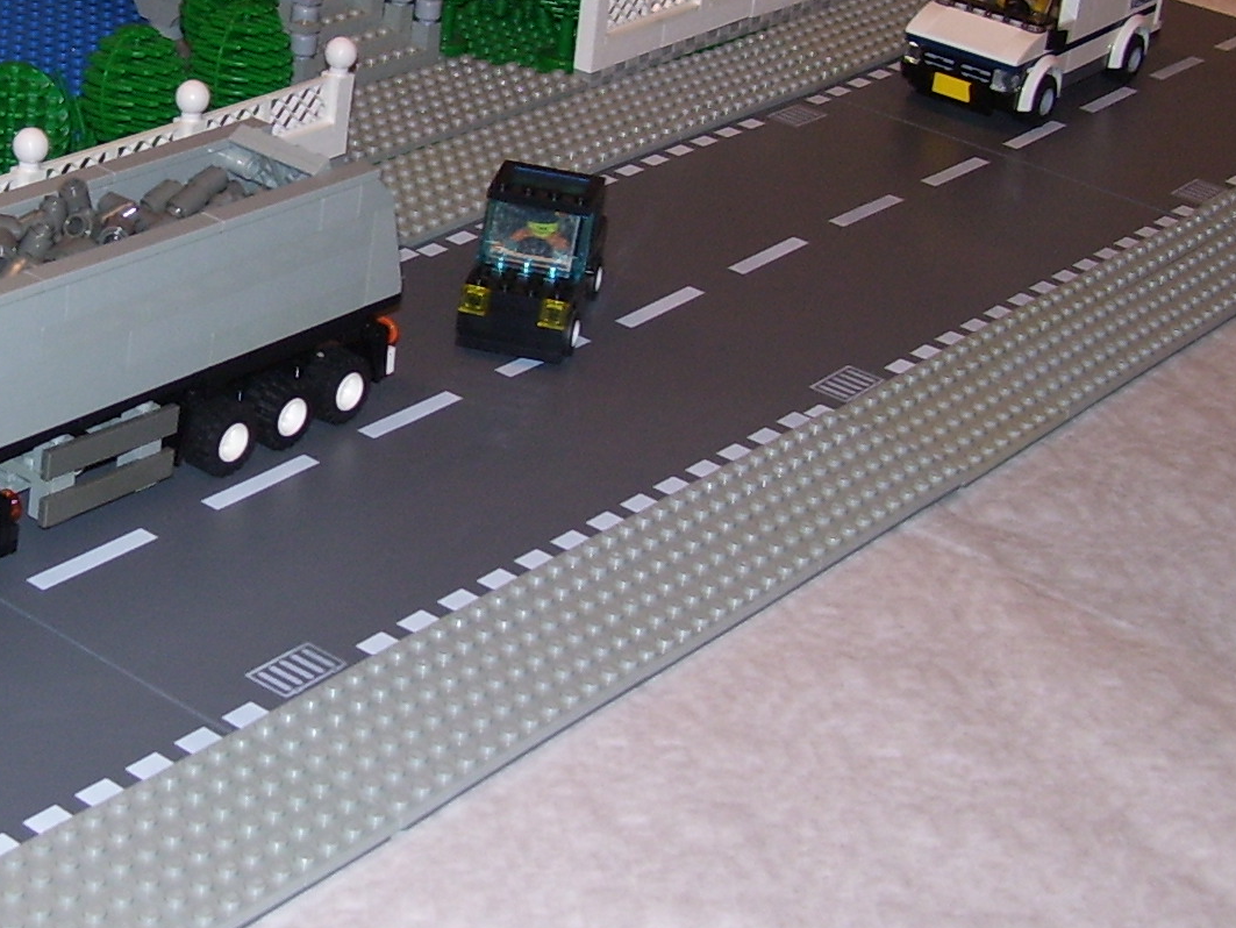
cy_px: 292
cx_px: 170
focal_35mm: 78
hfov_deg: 24.4
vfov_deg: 18.8
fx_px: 2786
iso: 80
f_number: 2.7
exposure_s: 1/60
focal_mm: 6
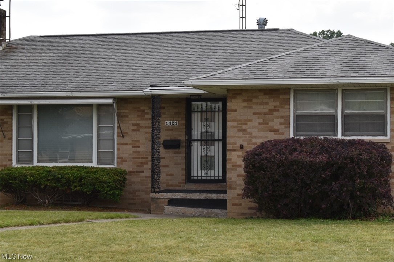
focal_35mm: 82
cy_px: 131
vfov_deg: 16.5
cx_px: 197
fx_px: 903
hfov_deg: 24.6
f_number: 8
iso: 140
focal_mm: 55
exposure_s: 1/250
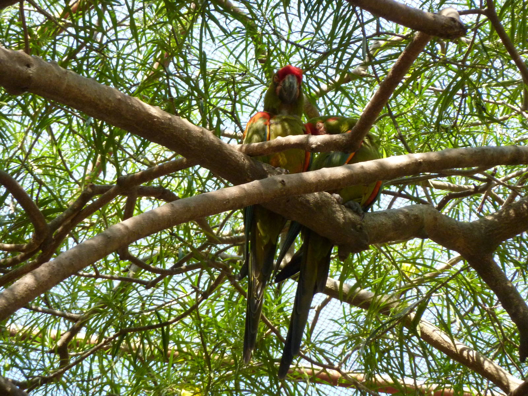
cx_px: 264
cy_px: 198
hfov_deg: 6.6
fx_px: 4576
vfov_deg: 5.0
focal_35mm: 300
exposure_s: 1/250
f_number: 4.9
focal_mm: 49.2
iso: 400
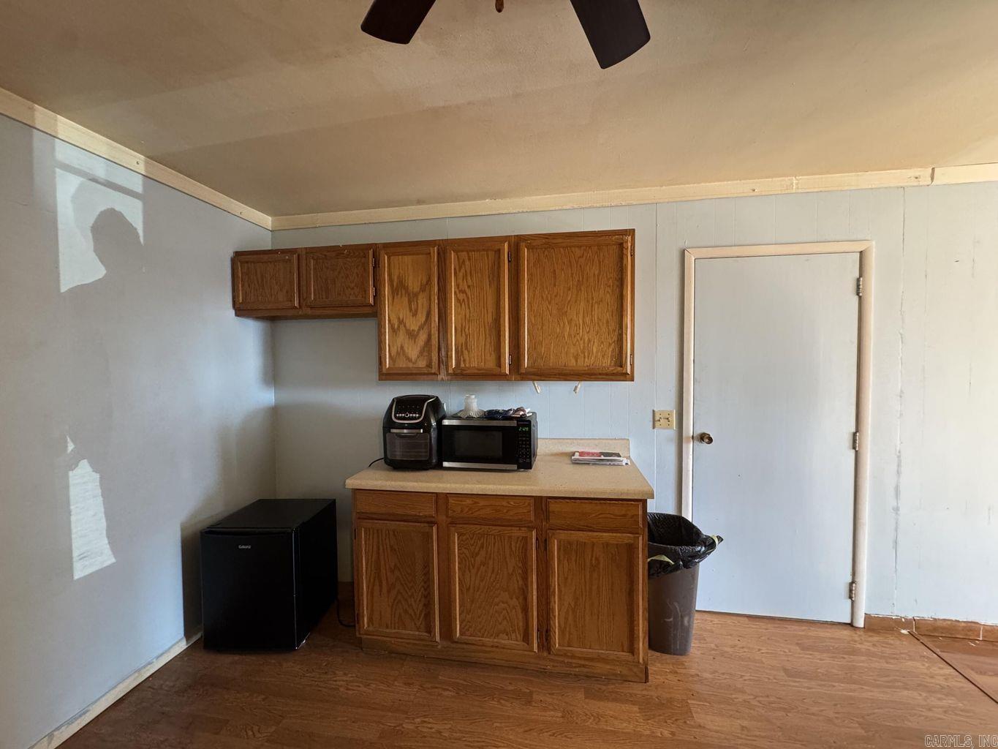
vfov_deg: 85.7
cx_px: 499
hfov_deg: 102.1
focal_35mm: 14
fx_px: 404
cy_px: 374
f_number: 2.2
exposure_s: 1/60
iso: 320
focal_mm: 2.22
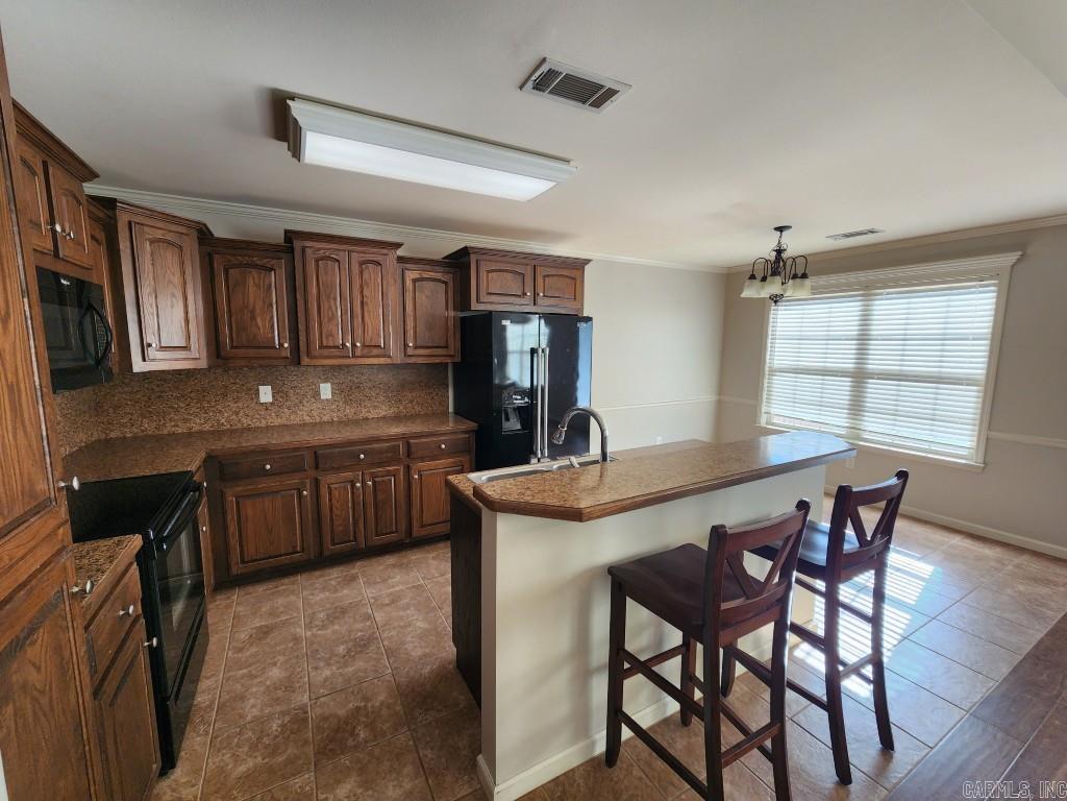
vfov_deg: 89.9
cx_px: 534
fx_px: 401
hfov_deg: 106.2
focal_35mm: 13
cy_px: 400
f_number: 2.2
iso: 100
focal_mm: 2.2
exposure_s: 1/60
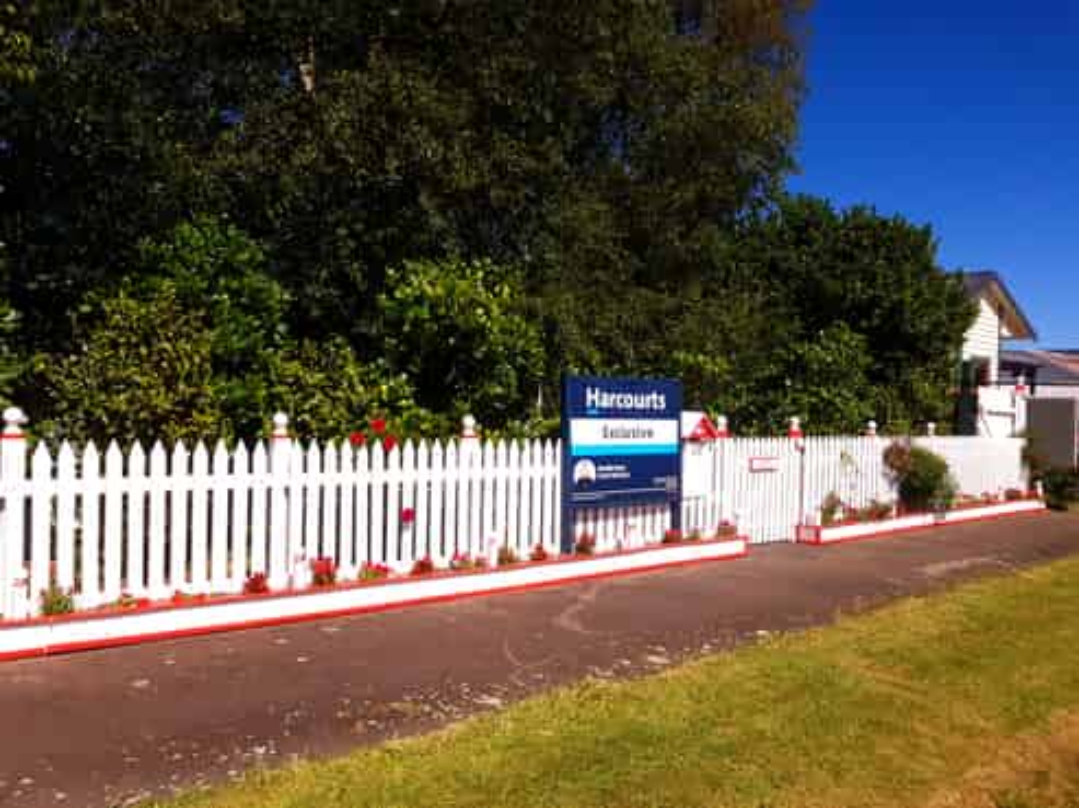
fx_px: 810
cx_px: 540
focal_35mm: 26
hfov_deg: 67.3
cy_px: 404
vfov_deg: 53.0
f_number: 1.7
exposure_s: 1/10080
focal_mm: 4.2
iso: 100
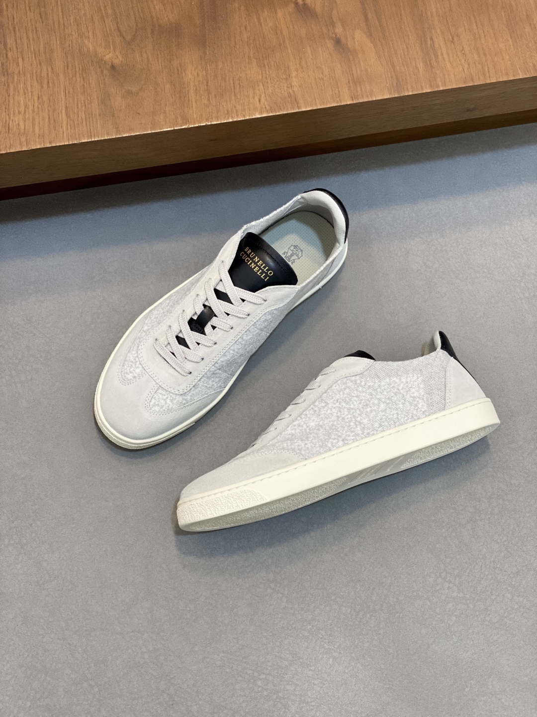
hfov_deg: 28.0
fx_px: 1076
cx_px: 268
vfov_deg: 36.8
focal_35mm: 52
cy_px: 358
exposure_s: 1/100
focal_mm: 6
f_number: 2
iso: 100
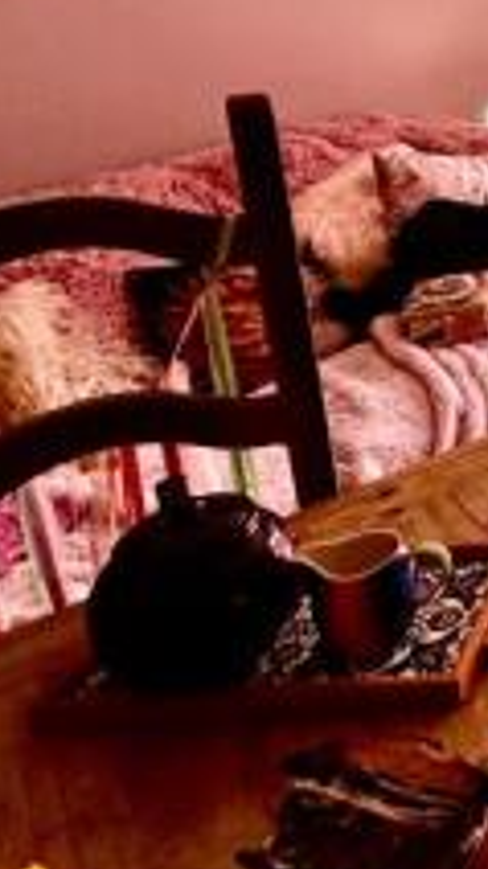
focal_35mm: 42
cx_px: 900
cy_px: 125
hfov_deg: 19.9
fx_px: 968
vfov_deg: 44.9
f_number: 2.2
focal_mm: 2.22
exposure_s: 1/433
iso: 40
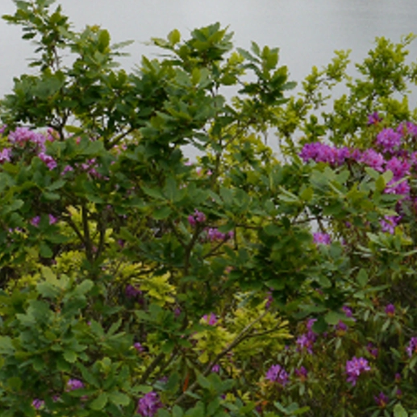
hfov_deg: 14.7
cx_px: 140
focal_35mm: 118
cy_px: 63
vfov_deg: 14.7
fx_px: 1608
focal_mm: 24
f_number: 11
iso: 400
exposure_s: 1/160
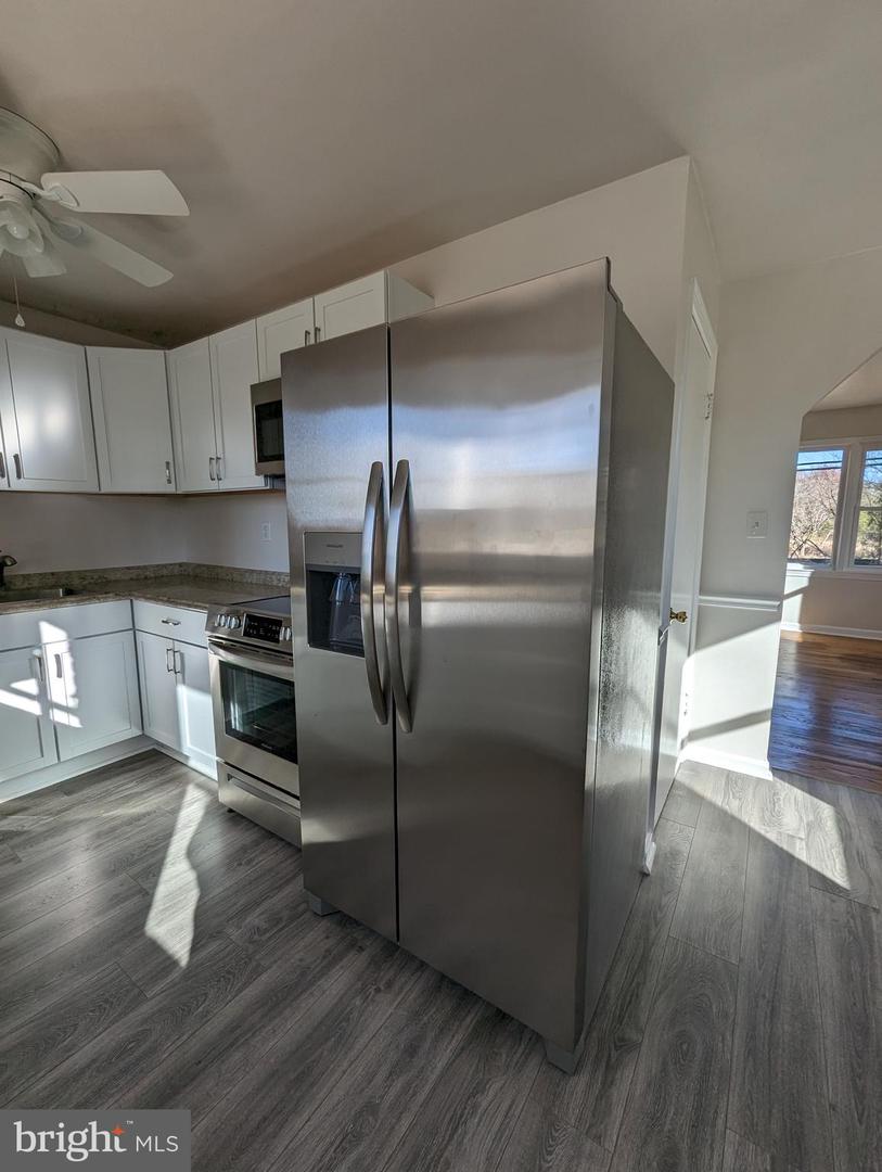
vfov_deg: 106.1
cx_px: 441
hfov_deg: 90.1
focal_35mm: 13
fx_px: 441
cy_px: 586
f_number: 2.2
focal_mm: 1.95
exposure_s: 1/574
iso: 45
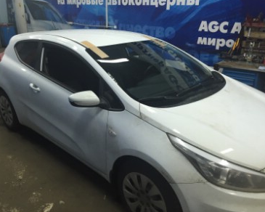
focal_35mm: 31
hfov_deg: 57.2
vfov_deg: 47.1
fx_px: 243
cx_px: 126
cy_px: 107
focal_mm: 4.15
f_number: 2.2
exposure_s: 1/33
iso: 100
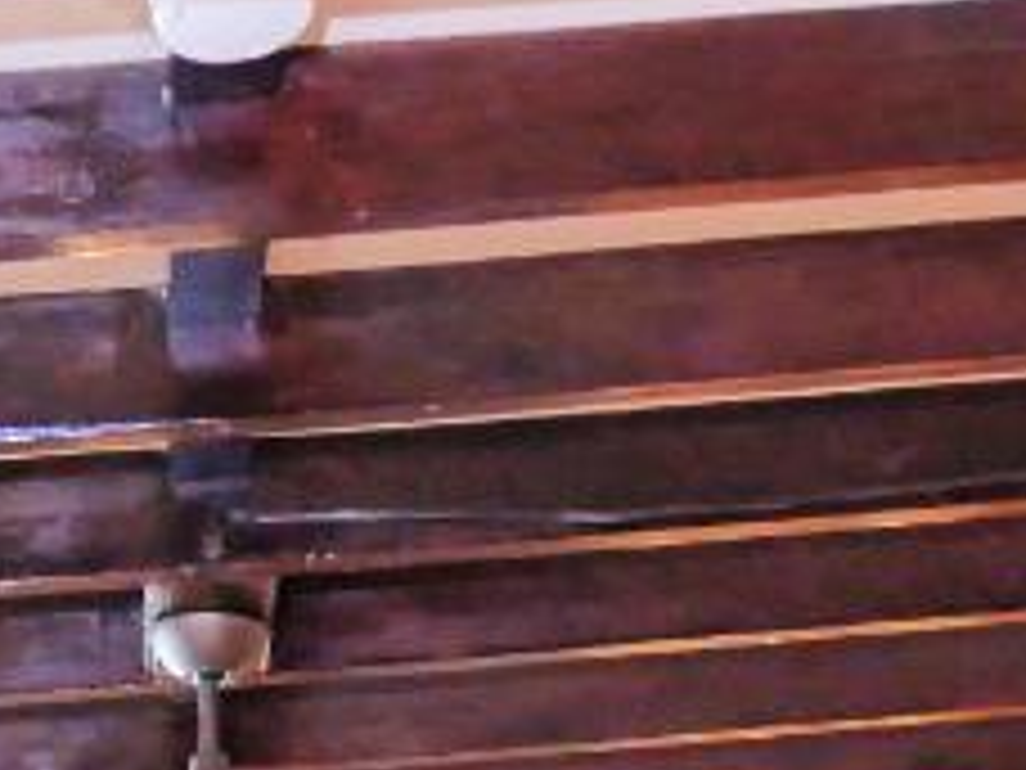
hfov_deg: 21.2
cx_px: 333
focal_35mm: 92
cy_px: 1722
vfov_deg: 13.0
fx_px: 2727
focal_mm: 7
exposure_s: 1/160
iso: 800
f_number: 2.8
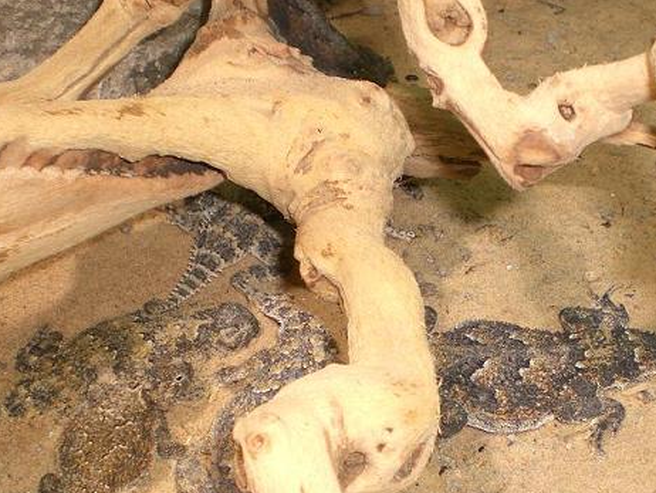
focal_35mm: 59
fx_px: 1119
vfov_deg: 24.6
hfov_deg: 32.2
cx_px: 471
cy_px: 357
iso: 50
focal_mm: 6.3
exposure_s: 1/60
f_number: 3.1
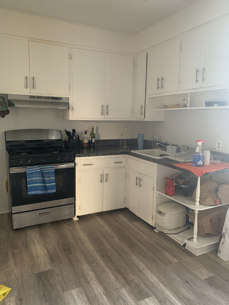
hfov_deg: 53.1
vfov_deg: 67.3
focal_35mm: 26
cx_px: 114
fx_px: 229
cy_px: 152
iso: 400
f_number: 1.8
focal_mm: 4.25
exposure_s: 1/43
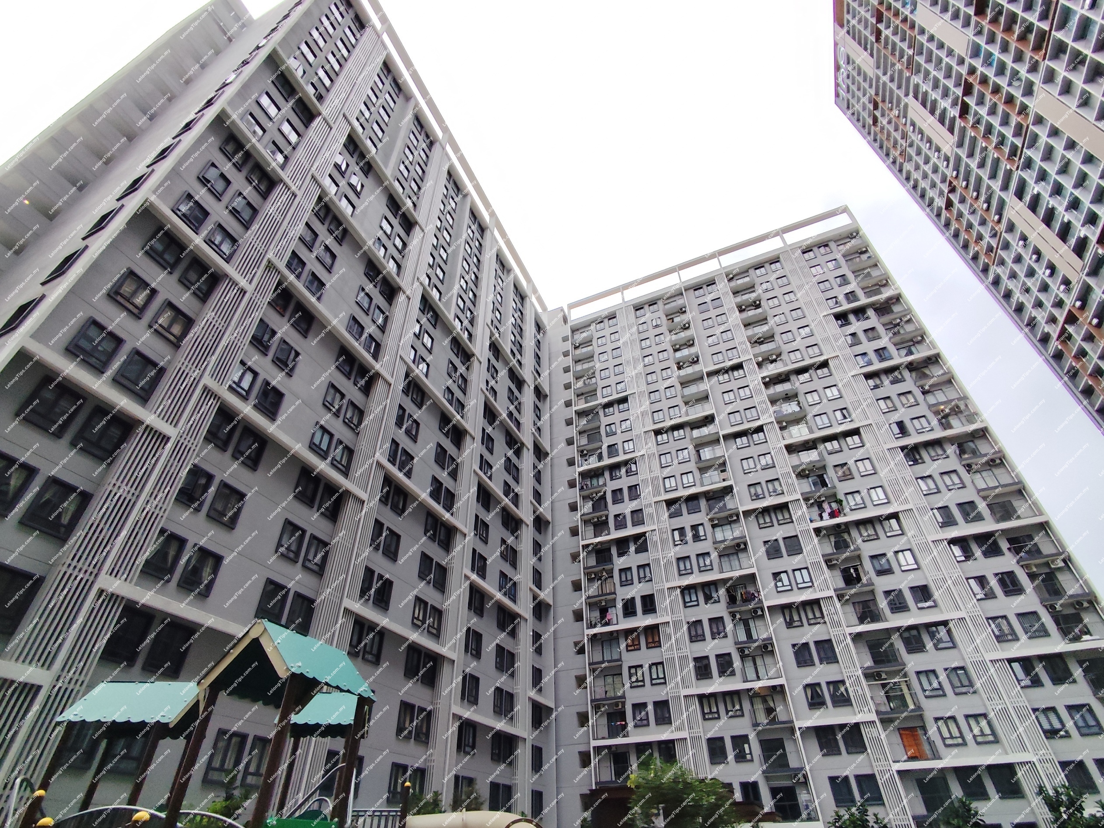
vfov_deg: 78.1
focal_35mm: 16
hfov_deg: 94.5
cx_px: 552
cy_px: 414
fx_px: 510
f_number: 2.2
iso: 50
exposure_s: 1/659
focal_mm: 1.65
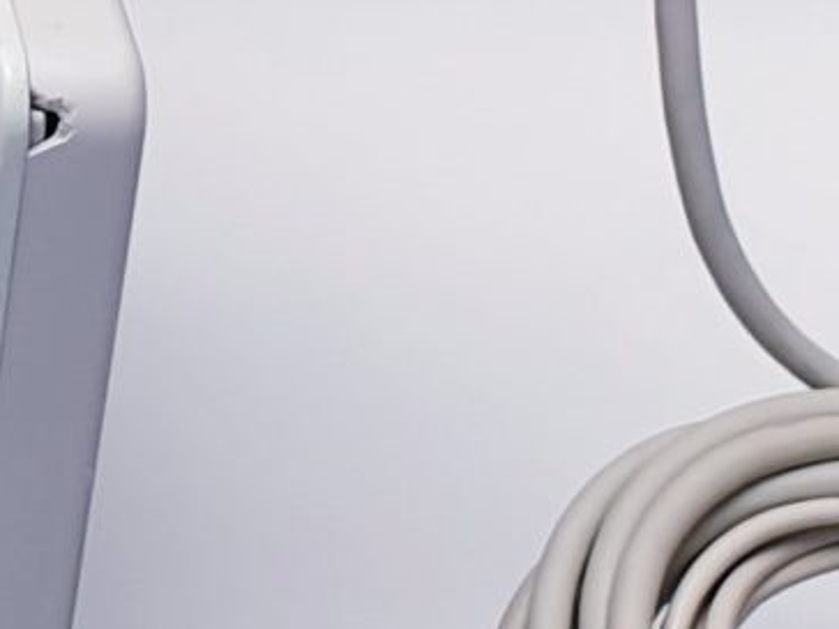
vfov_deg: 7.8
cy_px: -518
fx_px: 4435
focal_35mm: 183
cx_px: -927
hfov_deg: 9.9
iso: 64
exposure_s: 1/50
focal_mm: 4.3
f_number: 2.4
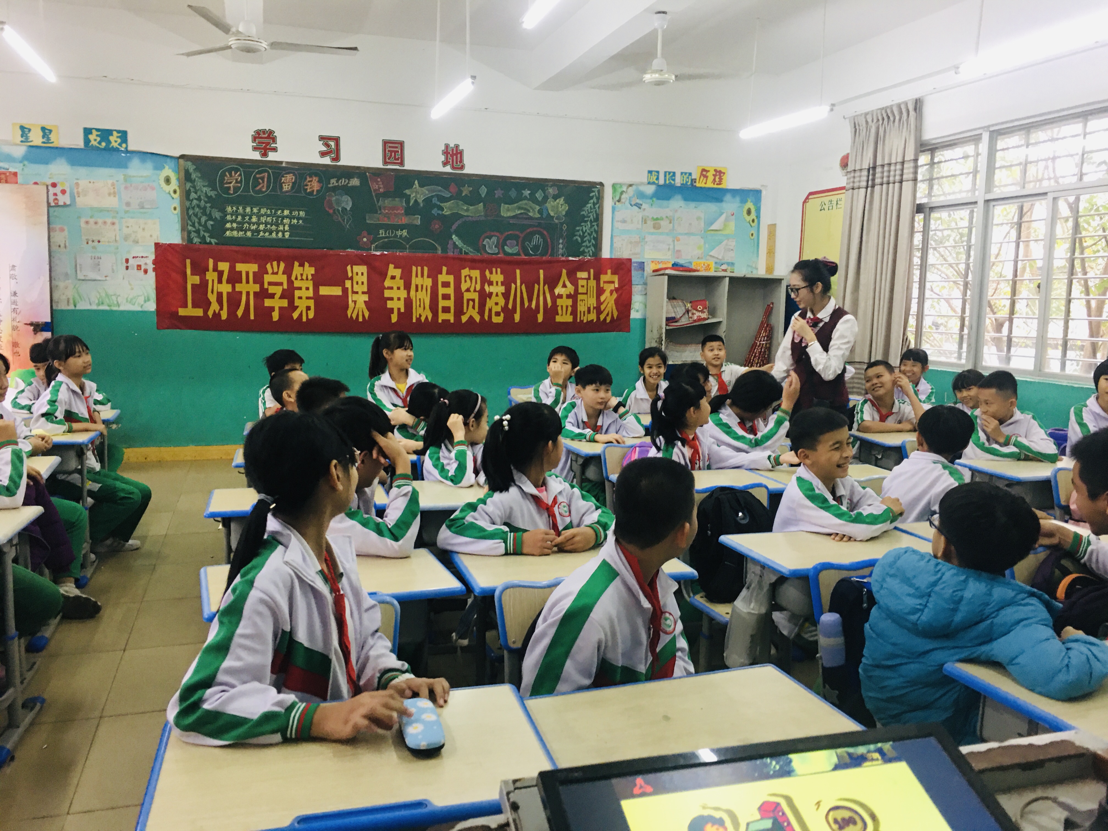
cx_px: 554
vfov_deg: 48.2
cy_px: 416
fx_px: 928
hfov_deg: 61.7
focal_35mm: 29
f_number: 2.2
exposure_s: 1/17
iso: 80
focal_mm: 4.15
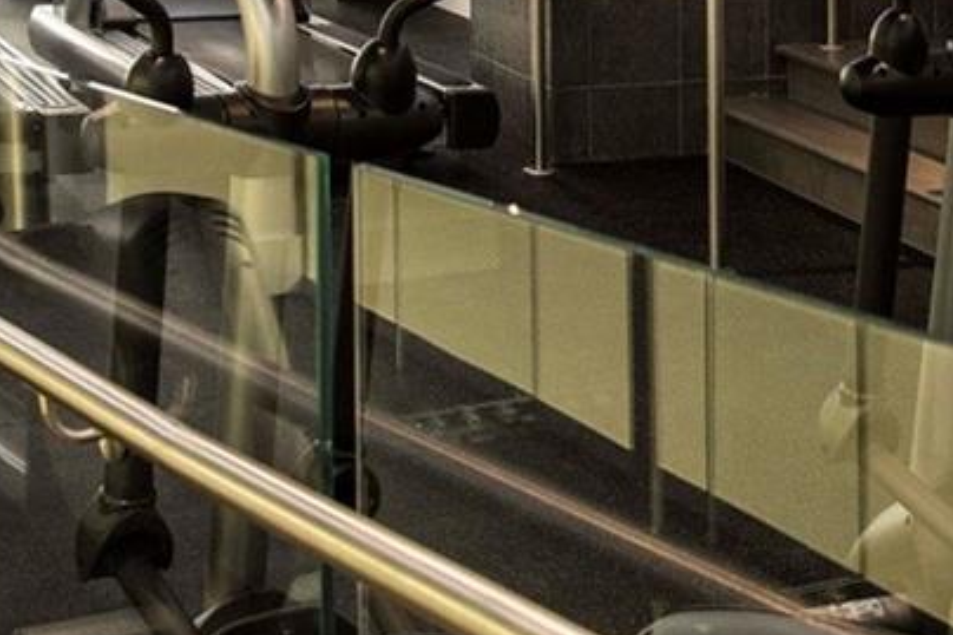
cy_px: -133
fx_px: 2514
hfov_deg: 21.4
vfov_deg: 14.0
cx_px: 653
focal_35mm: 95
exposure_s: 1/60
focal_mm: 24
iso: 800
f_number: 4
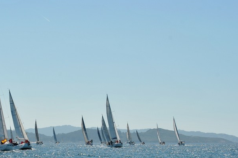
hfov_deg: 14.5
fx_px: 930
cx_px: 56
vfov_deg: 9.7
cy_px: 131
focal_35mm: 141
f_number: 9
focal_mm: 55
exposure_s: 1/320
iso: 100
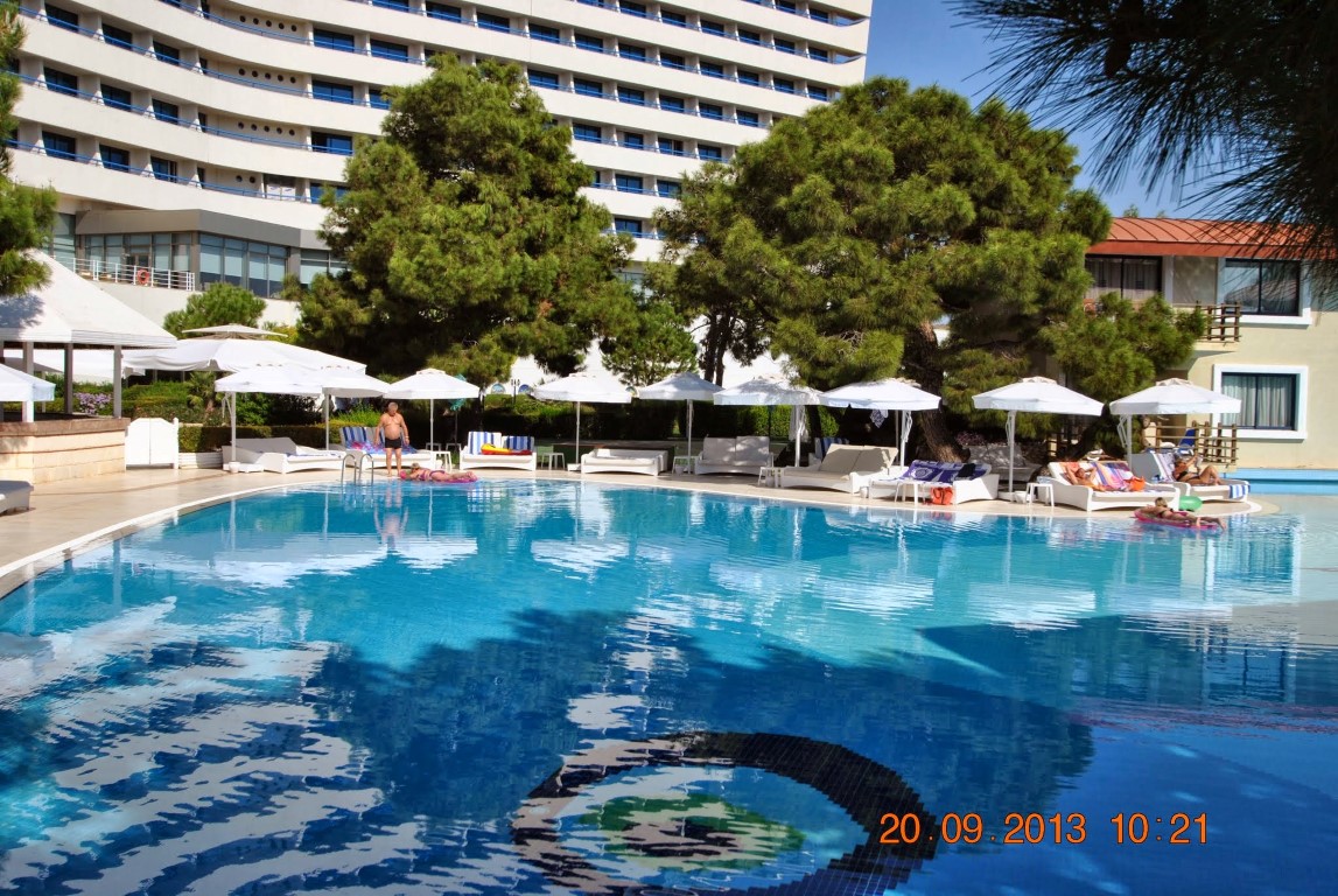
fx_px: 1340
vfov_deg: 37.0
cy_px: 448
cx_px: 669
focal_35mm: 36
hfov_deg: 53.1
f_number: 9
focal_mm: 24
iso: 100
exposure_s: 1/320
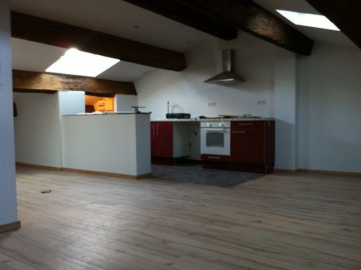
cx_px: 180
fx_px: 364
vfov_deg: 40.6
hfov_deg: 52.7
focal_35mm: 35
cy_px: 135
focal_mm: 3.85
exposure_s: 1/17
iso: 125
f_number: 2.8
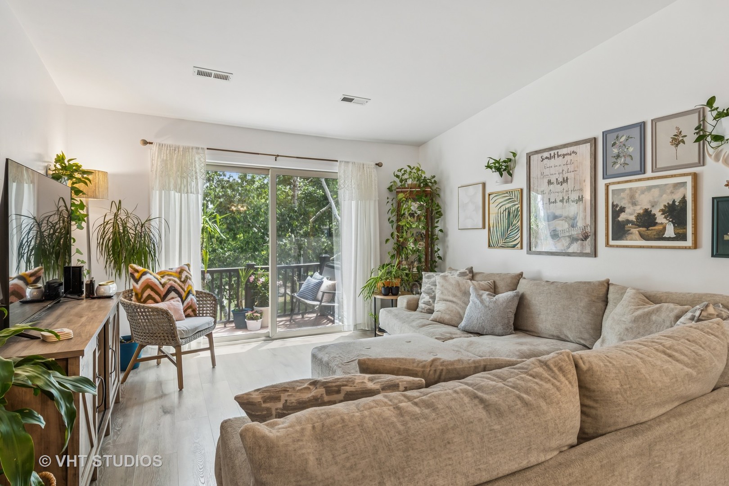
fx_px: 364
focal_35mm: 18
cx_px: 364
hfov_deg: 90.0
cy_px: 243
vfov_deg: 67.4
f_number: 8
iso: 250
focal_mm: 12
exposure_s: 1/6
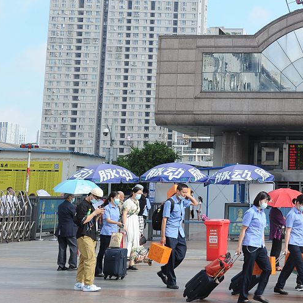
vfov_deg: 22.1
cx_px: 328
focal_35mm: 78
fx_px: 772
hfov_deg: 21.2
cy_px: 91
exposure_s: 1/125
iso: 200
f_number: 11
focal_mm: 38
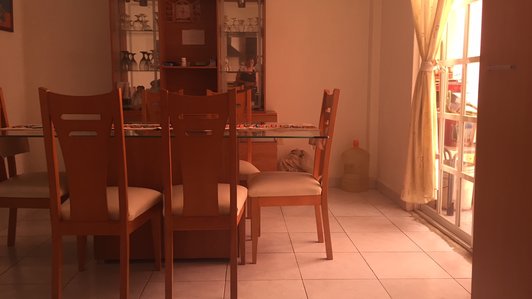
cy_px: 138
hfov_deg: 61.0
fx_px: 451
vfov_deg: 36.7
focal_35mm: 32
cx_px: 263
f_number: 2.2
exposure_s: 1/30
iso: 80
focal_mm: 4.15
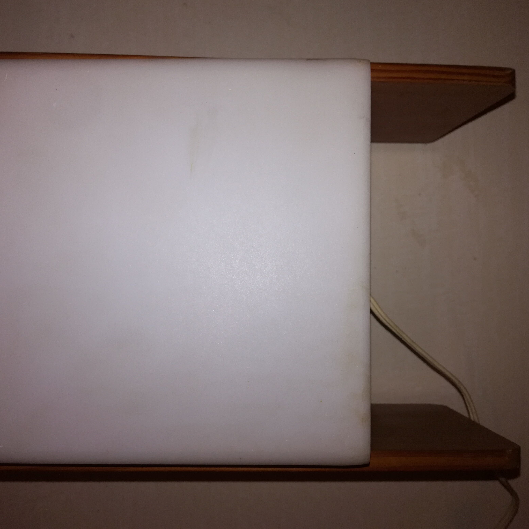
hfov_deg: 51.1
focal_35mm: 32
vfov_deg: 51.1
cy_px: 264
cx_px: 245
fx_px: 553
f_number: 2
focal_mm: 3.79
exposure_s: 1/60
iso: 50
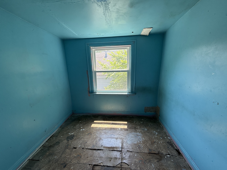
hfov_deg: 102.1
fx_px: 92
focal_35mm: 14
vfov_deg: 85.7
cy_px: 85
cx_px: 114
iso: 50
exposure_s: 1/99
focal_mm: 2.22
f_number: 2.2
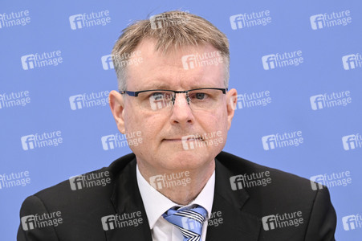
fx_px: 1557
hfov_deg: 13.3
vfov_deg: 8.8
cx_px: 181
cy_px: 120
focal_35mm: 155
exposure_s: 1/640
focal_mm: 155
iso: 4000
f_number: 5
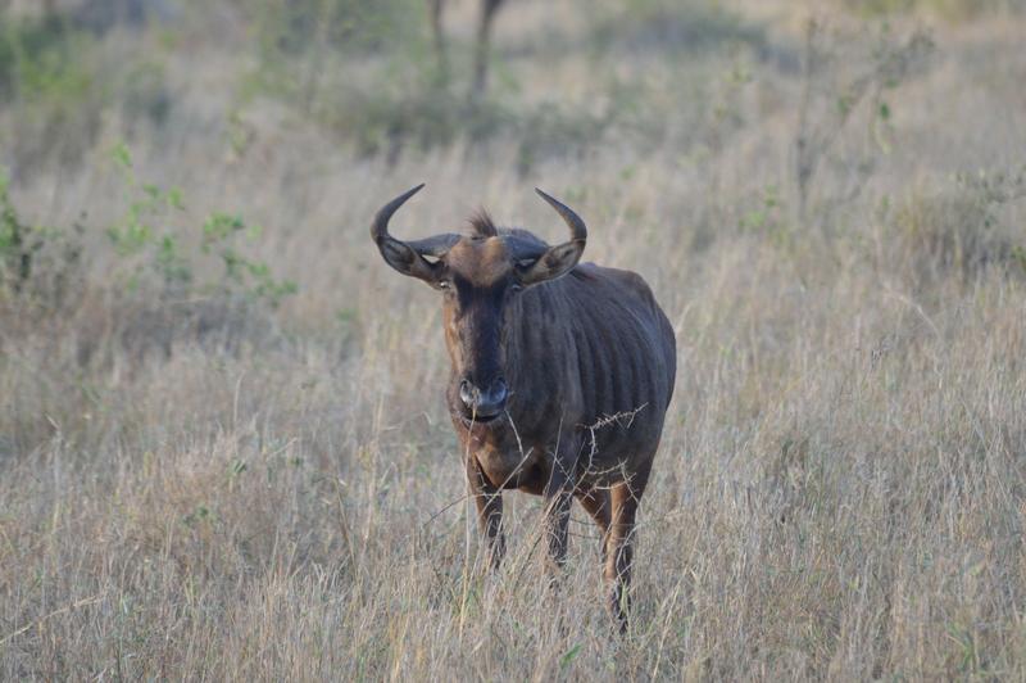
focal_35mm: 450
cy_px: 342
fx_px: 12814
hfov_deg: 4.6
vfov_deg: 3.0
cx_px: 513
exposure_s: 1/500
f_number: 5.6
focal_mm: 300
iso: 1000
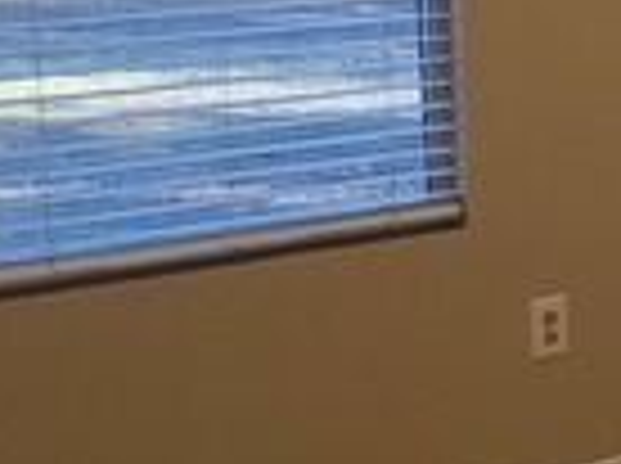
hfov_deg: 14.9
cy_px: -86
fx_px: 2167
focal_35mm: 121
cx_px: 990
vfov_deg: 12.0
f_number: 1.8
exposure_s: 1/120
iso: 80
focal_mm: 5.4
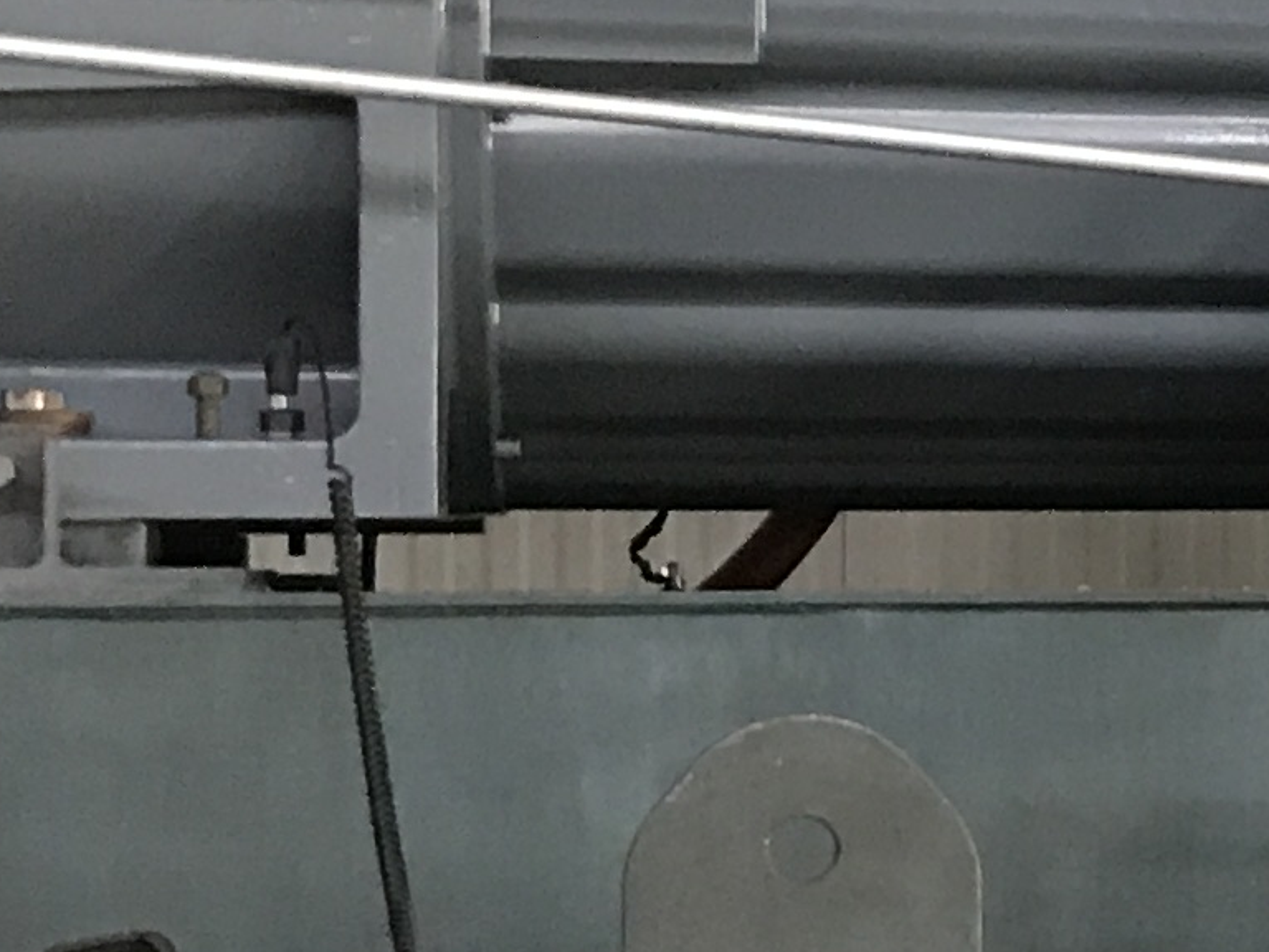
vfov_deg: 10.1
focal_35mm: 147
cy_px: 612
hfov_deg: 11.9
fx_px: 5389
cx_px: 2593
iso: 50
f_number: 1.8
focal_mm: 3.99
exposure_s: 1/15
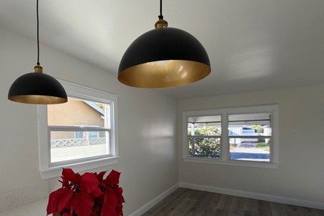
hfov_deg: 79.9
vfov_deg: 58.7
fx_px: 189
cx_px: 125
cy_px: 135
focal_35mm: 21
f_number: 2.2
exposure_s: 1/165
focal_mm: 2.22
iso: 64
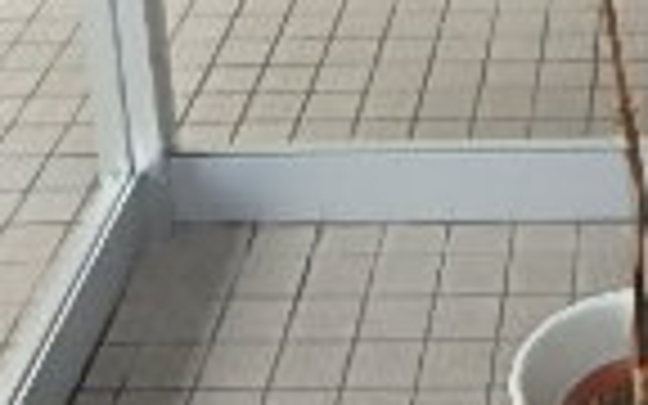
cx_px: 747
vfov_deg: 12.3
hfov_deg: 19.9
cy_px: -266
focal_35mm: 99
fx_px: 1748
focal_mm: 3.7
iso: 400
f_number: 3.5
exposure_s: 1/30
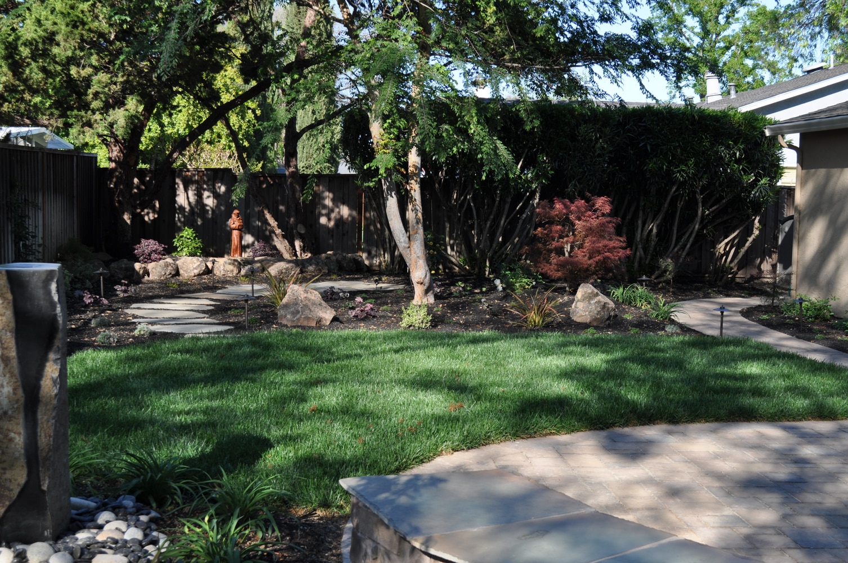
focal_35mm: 48
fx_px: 1129
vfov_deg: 28.0
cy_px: 282
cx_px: 424
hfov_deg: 41.2
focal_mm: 32
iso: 200
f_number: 7.1
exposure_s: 1/200
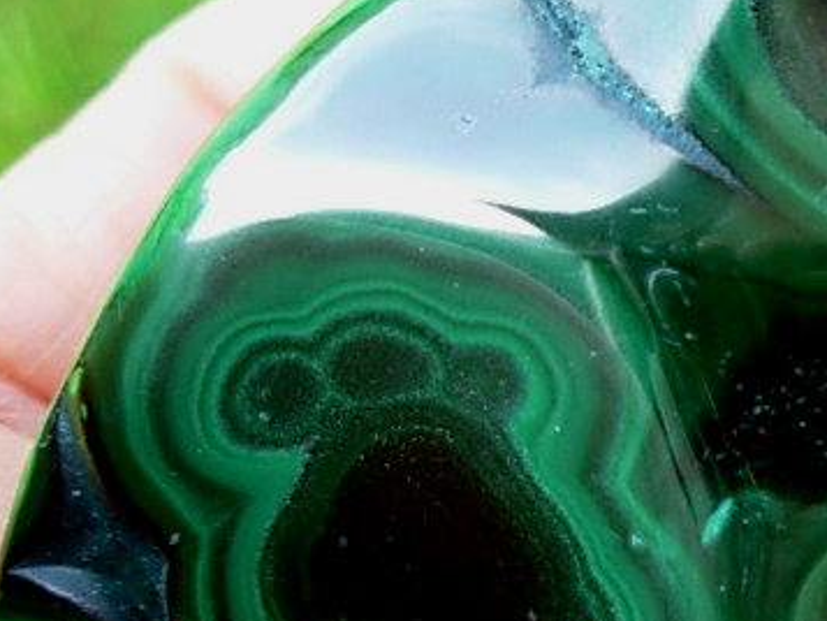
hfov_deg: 17.1
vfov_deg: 13.5
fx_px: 2605
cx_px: 1052
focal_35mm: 109
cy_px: 545
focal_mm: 6.3
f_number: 2.9
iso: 50
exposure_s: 1/80.6
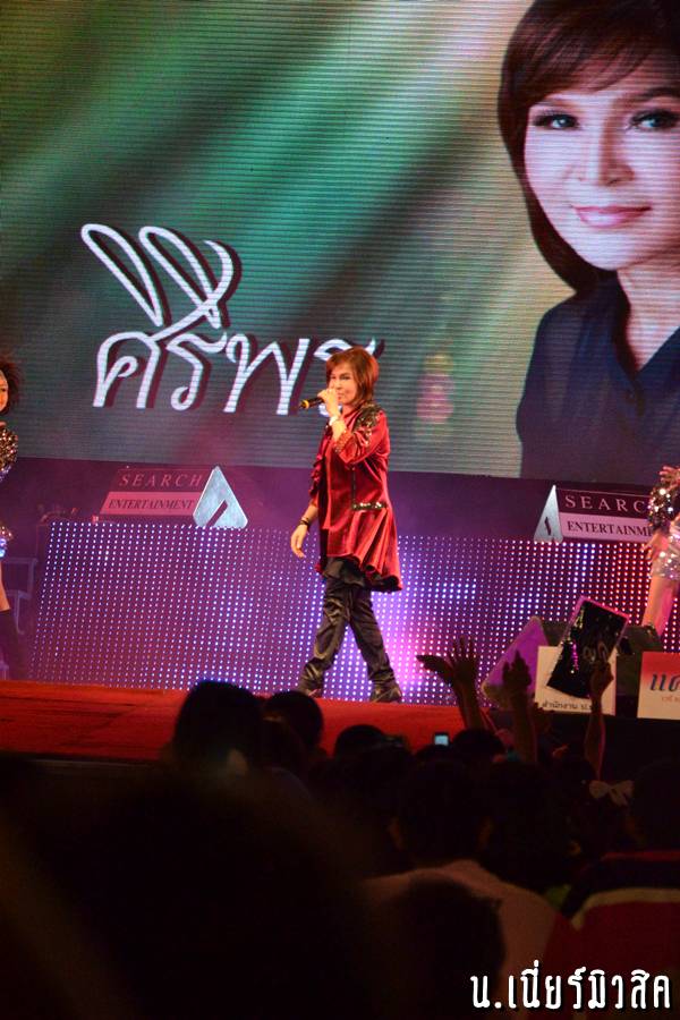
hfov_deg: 8.7
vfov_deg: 13.0
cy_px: 510
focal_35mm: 158
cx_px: 340
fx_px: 4462
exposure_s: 1/200
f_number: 5.6
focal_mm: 105
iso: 3200
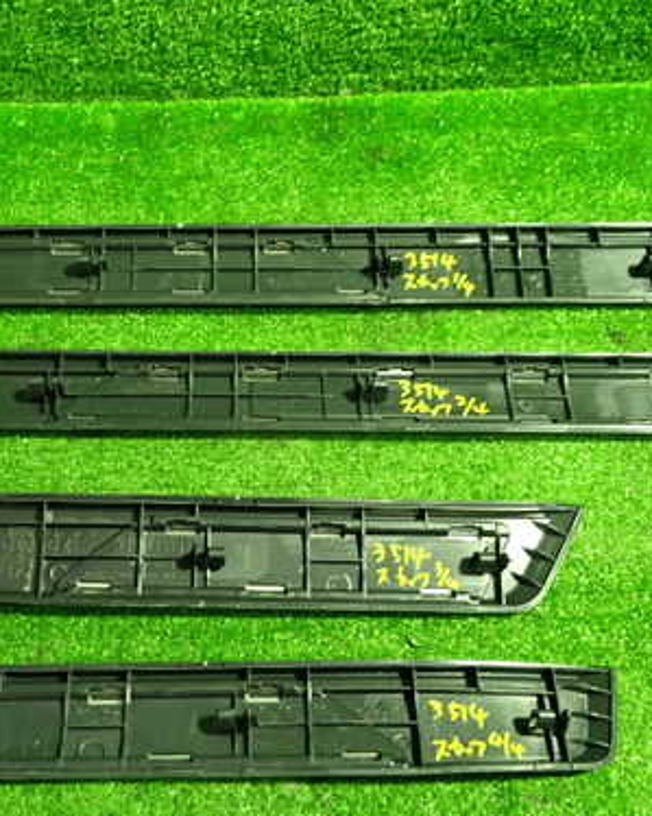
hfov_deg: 31.9
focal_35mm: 47
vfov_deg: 39.5
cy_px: 432
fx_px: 1134
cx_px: 233
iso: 500
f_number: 2.3
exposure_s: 1/30
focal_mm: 5.4
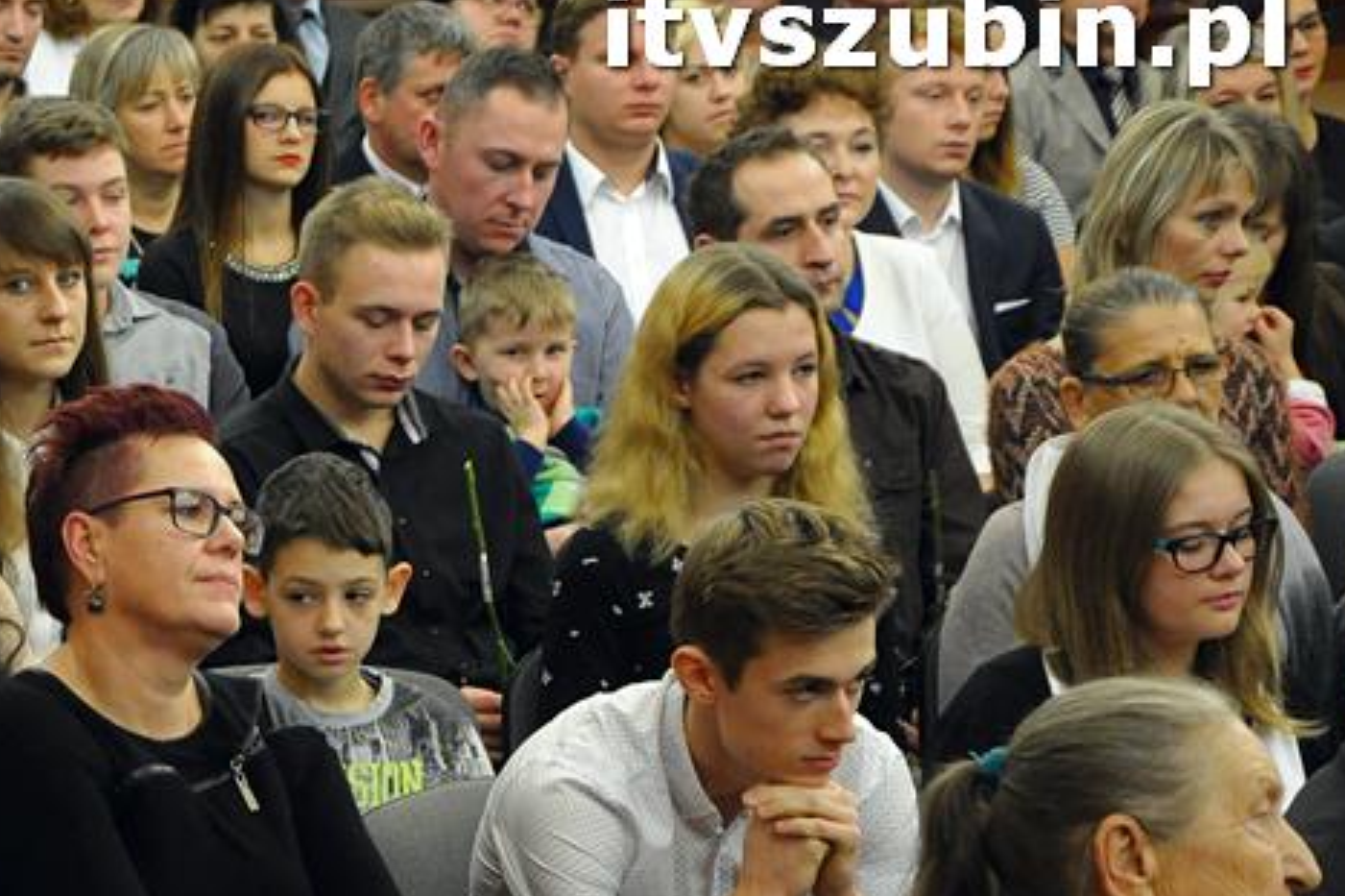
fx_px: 6722
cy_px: 707
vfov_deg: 7.6
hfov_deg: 11.4
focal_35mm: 180
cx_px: 164
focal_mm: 66
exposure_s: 1/80
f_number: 5.6
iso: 2500
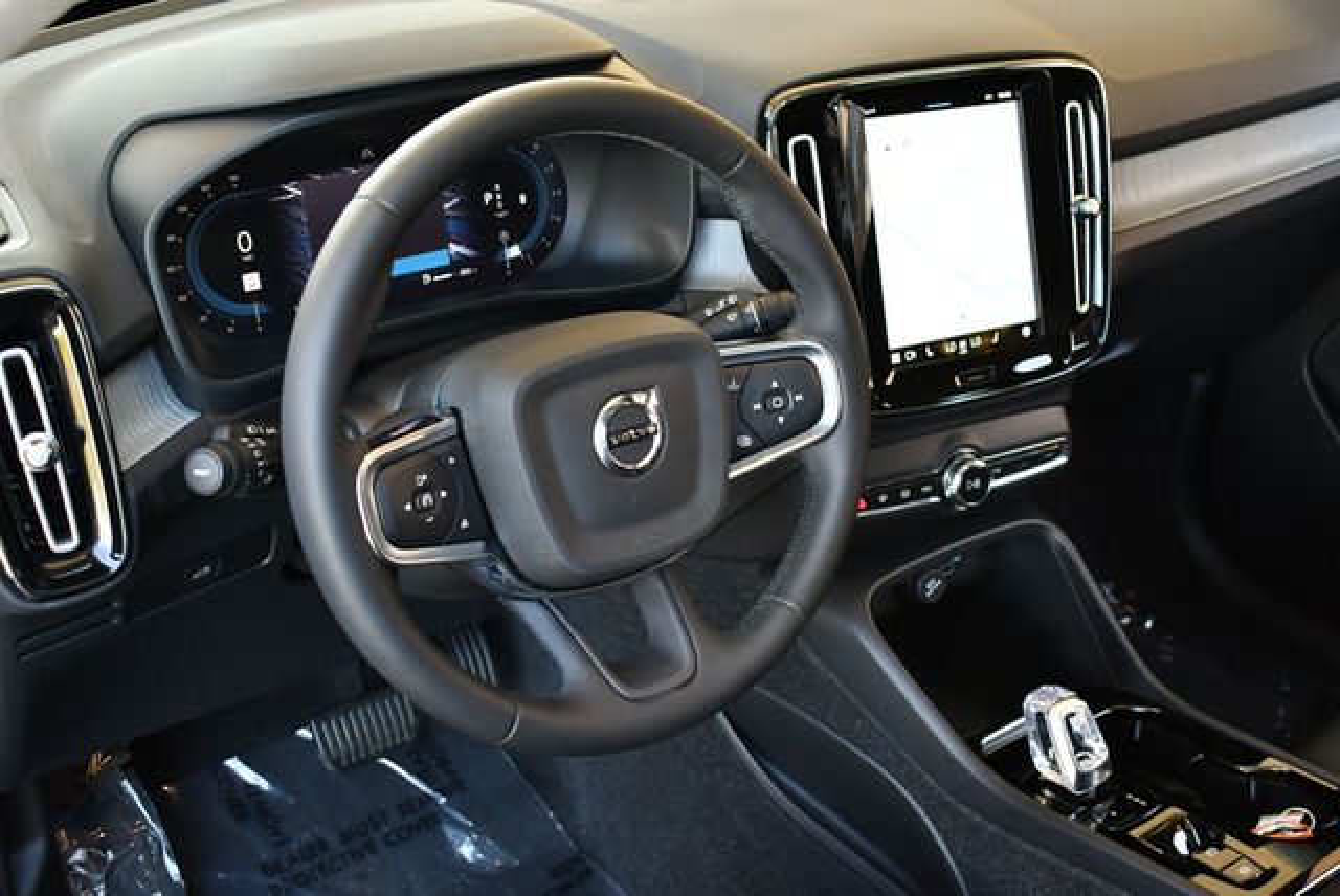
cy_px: 448
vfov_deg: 30.6
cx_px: 670
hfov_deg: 44.5
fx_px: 1639
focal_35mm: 44
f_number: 3.8
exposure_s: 1/160
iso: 800
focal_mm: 22
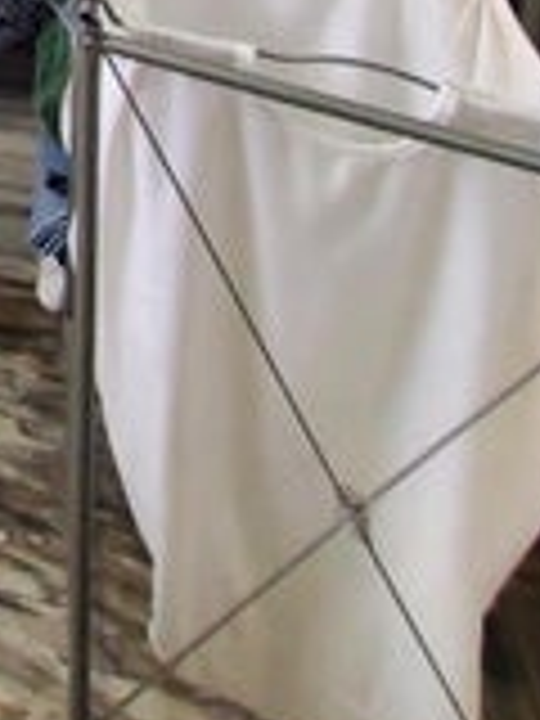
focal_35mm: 52
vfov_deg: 20.5
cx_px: -508
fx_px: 1082
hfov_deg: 18.9
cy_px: -662
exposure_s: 1/60
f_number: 2.2
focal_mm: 1.8
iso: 320
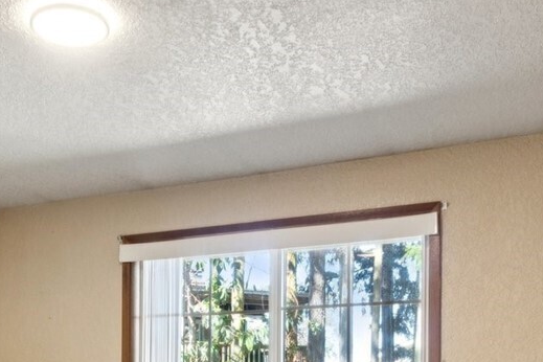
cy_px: 404
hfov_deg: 40.1
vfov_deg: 25.4
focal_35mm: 49
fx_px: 739
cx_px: 207
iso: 250
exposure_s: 1/2.5
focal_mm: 10
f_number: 9
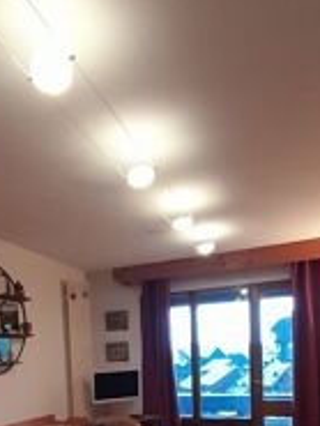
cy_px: 372
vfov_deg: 53.5
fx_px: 369
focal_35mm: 30
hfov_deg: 46.3
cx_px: 115
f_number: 2.2
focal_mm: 1.13
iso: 200
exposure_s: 1/25
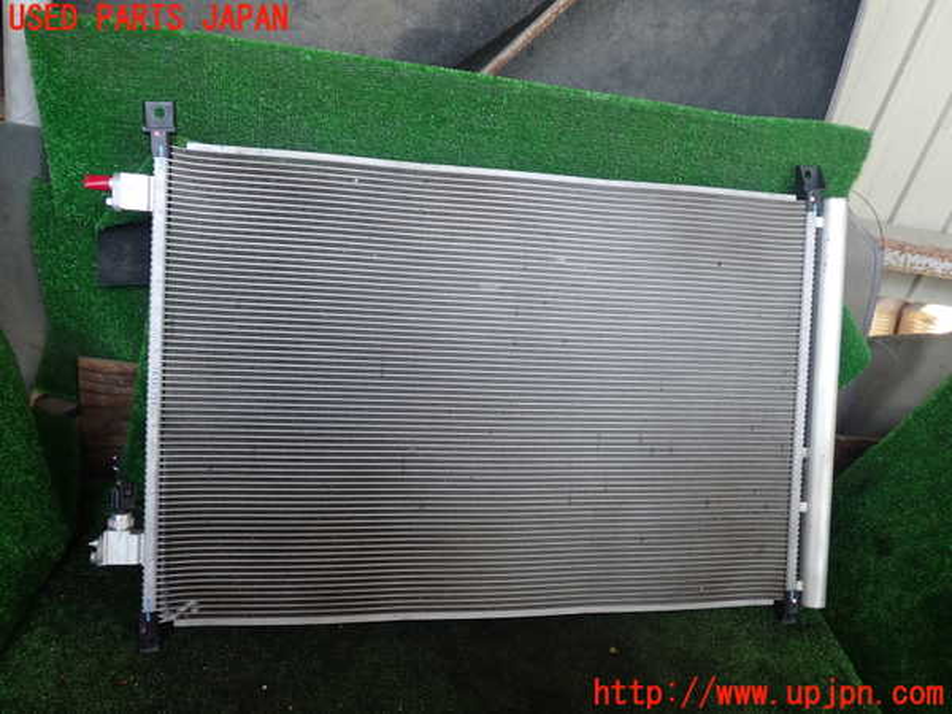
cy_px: 357
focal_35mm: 30
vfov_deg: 46.8
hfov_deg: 60.0
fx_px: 825
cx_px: 476
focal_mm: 5.4
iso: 125
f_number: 2.3
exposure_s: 1/60
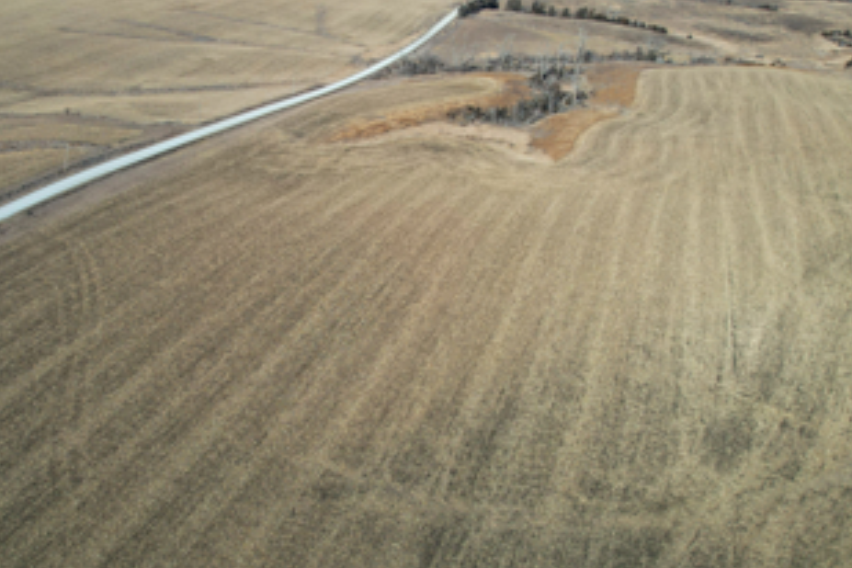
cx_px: 331
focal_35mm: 32
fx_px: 757
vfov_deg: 41.1
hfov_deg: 58.1
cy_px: 287
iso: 100
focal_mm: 8.38
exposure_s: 1/1600
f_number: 2.8
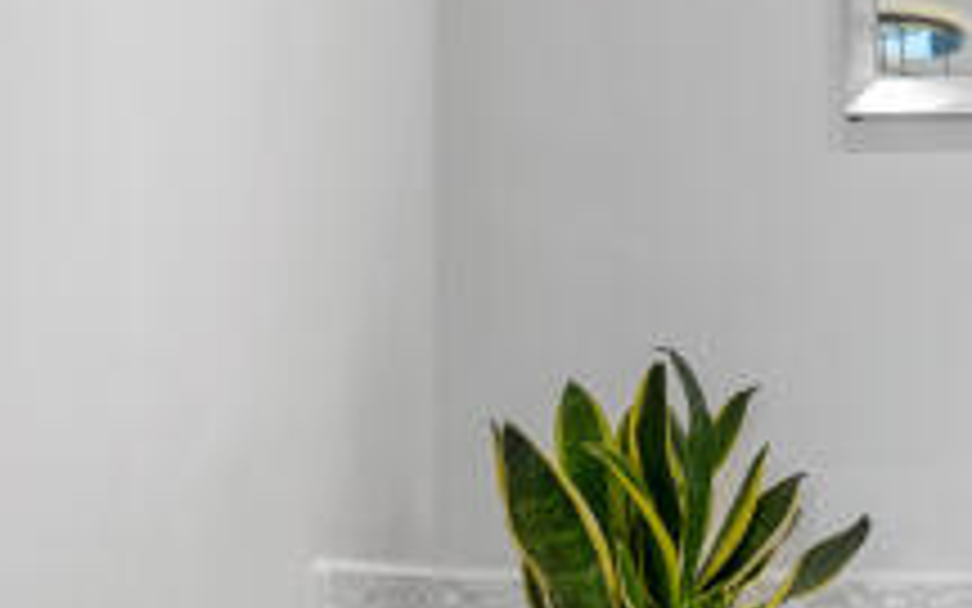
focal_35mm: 82
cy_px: 718
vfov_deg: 15.4
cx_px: 1080
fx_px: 2172
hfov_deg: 23.6
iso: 250
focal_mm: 17
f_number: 3.5
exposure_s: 1/4
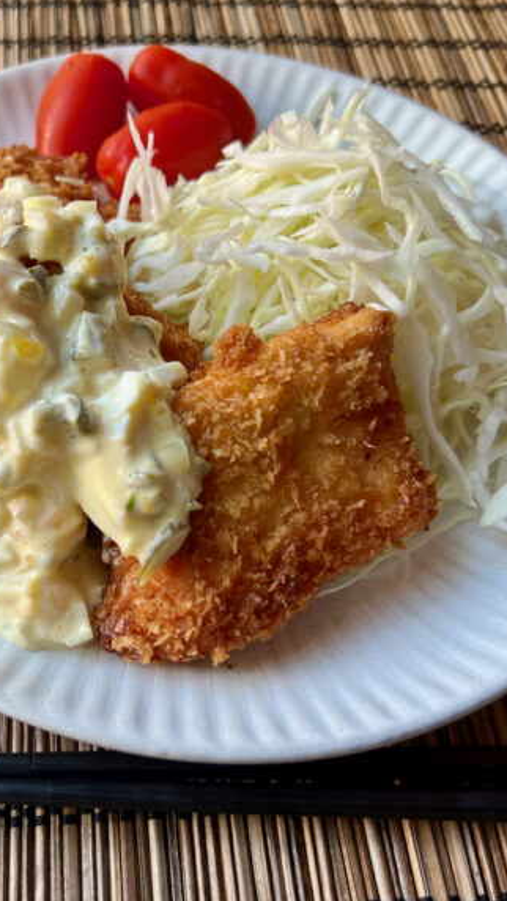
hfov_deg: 30.5
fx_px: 908
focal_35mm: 38
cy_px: 449
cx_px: 104
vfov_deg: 52.8
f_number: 1.5
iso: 50
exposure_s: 1/121
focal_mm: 5.7
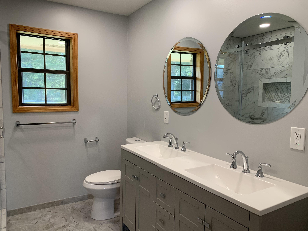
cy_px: 116
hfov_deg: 67.3
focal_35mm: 26
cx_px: 154
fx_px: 231
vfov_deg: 53.1
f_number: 1.8
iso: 50
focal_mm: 4.25
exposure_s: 1/60
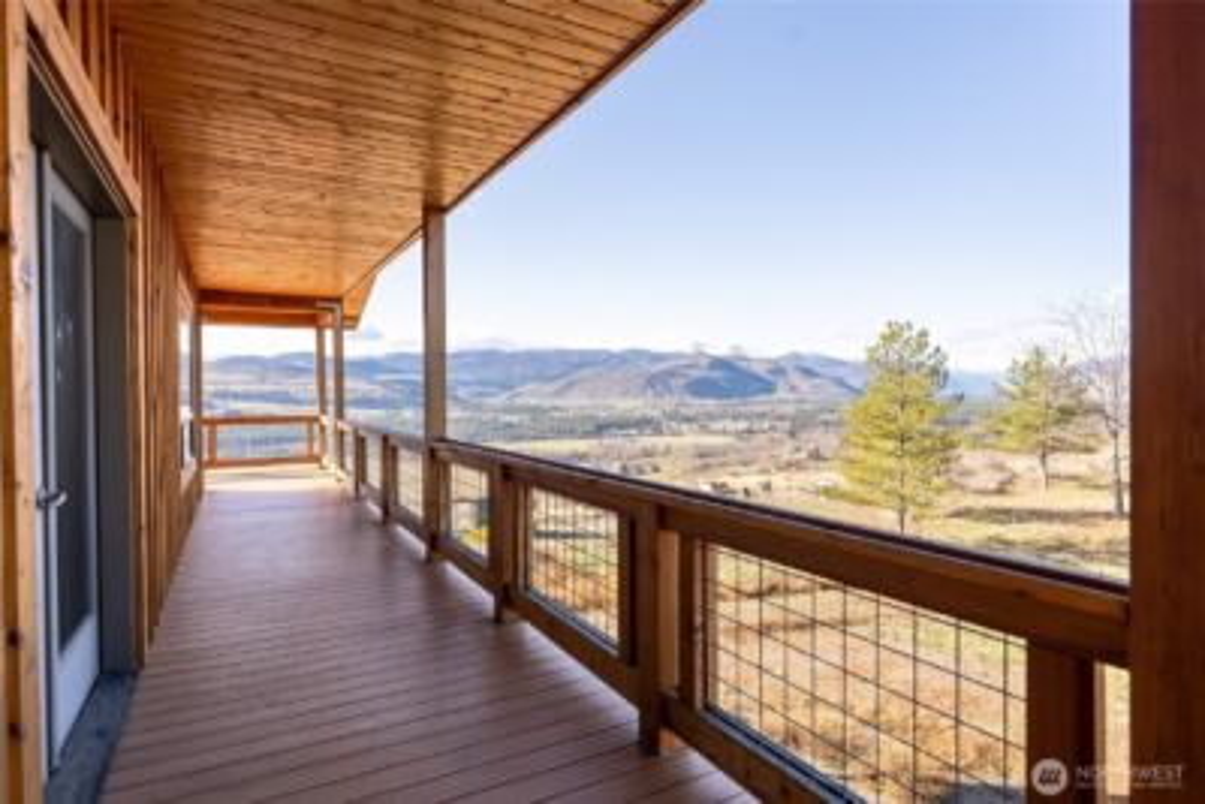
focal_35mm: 19
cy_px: 402
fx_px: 646
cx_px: 602
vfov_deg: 63.8
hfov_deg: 86.0
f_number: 5.6
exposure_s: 1/2000
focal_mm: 19.3
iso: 100
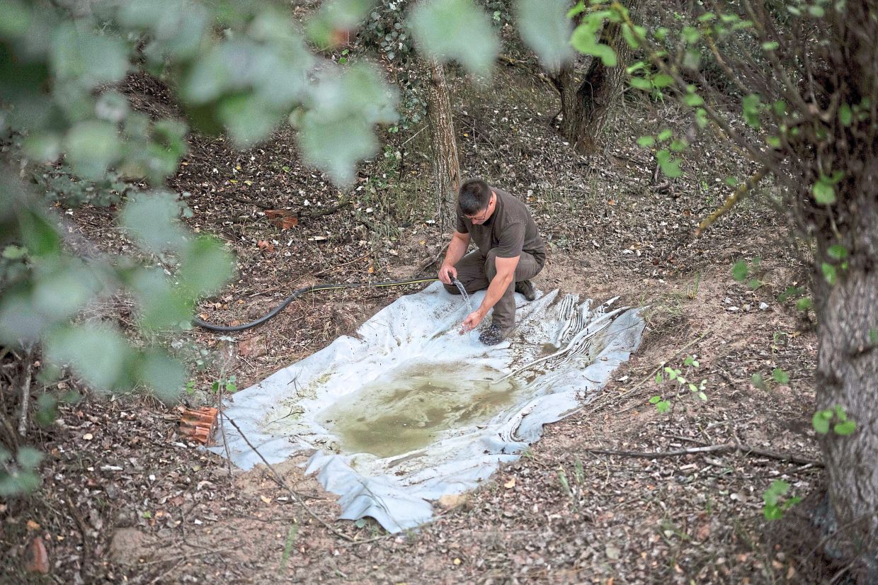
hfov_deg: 54.4
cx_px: 439
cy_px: 292
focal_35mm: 35
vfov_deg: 37.8
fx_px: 853
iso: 1100
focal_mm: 35
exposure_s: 1/5000
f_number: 1.8
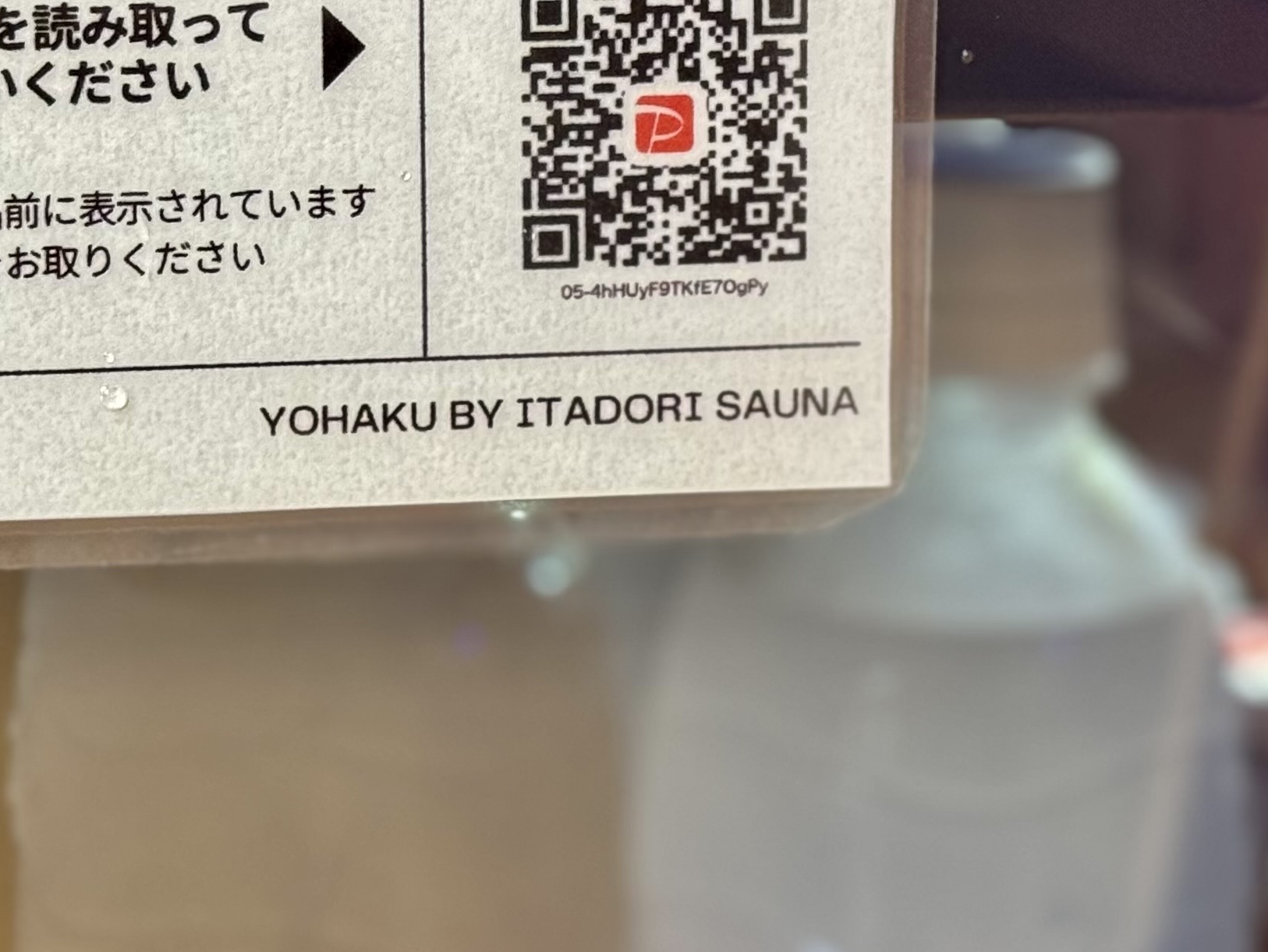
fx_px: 4360
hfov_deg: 16.5
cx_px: 308
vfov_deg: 12.3
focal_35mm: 119
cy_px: 68
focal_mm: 6.76
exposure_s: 1/60
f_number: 1.78
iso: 160
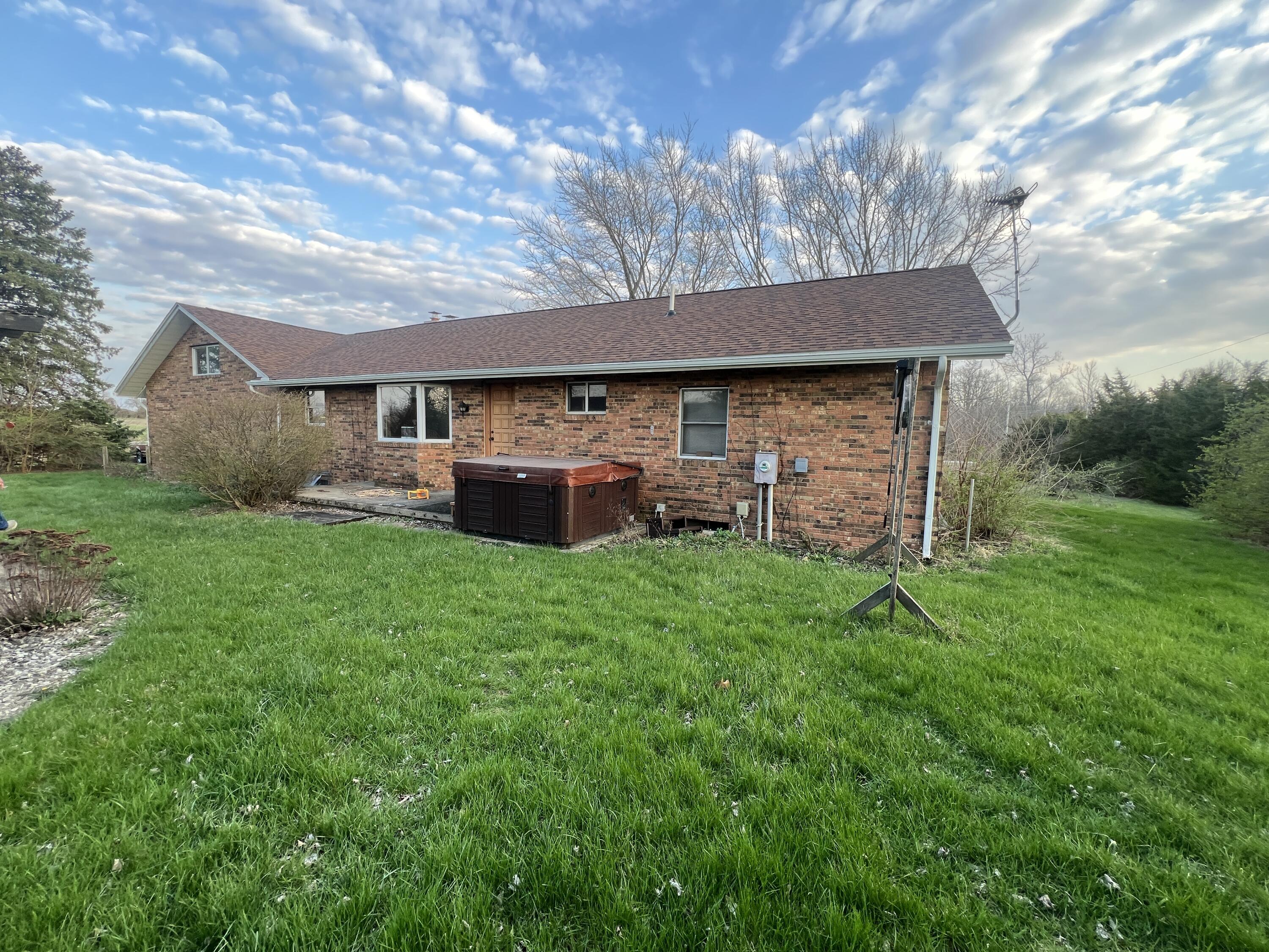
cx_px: 634
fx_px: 477
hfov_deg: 106.2
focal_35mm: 13
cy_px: 476
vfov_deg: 89.9
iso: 40
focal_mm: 1.57
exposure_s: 1/99
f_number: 1.8
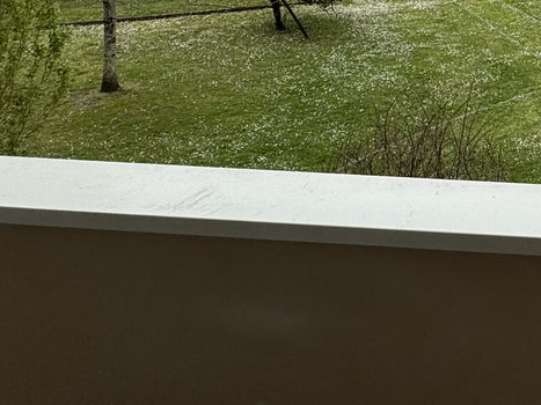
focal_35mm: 48
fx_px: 750
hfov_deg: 35.0
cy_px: -157
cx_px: 571
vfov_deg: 25.0
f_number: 2.2
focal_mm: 2.22
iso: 50
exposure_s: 1/1709
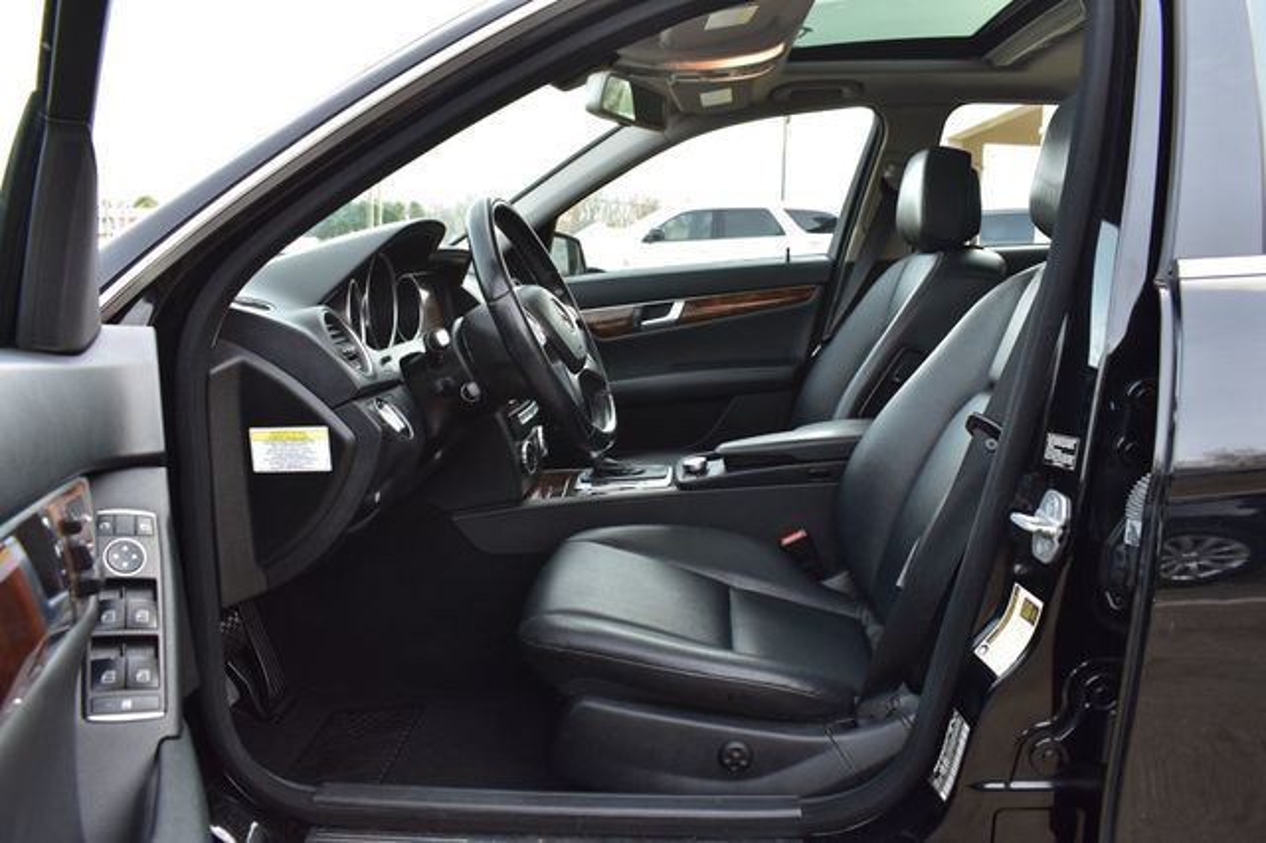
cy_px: 422
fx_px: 949
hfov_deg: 67.4
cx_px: 633
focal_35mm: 27
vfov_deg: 47.9
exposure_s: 1/100
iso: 400
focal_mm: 18
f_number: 9
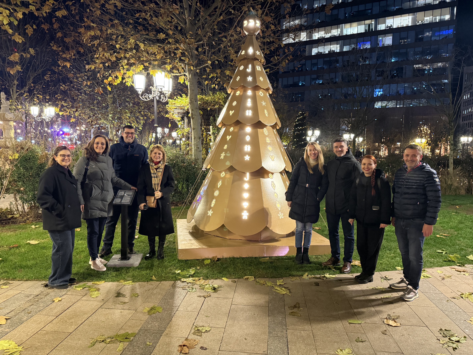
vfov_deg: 56.8
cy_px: 178
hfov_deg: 71.6
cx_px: 236
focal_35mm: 24
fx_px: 328
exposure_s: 1/33
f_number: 1.78
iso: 640
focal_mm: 6.76
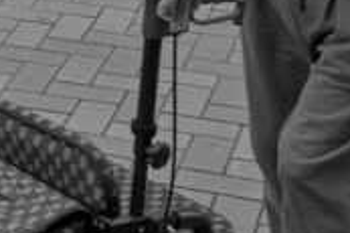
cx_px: -308
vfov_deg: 8.7
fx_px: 1505
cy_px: -96
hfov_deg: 12.0
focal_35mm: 155
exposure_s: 1/400
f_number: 4
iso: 640
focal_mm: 23
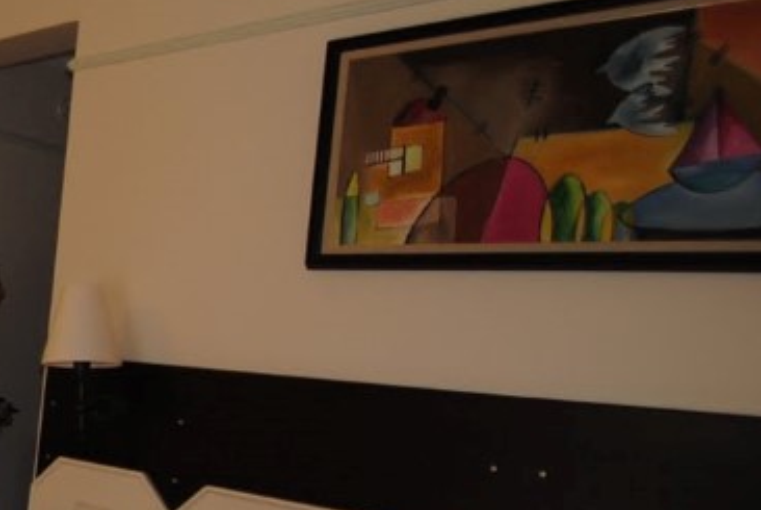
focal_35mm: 47
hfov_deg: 34.2
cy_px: 366
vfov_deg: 28.4
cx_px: -140
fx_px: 995
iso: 200
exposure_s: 1/60
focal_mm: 10
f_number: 3.5
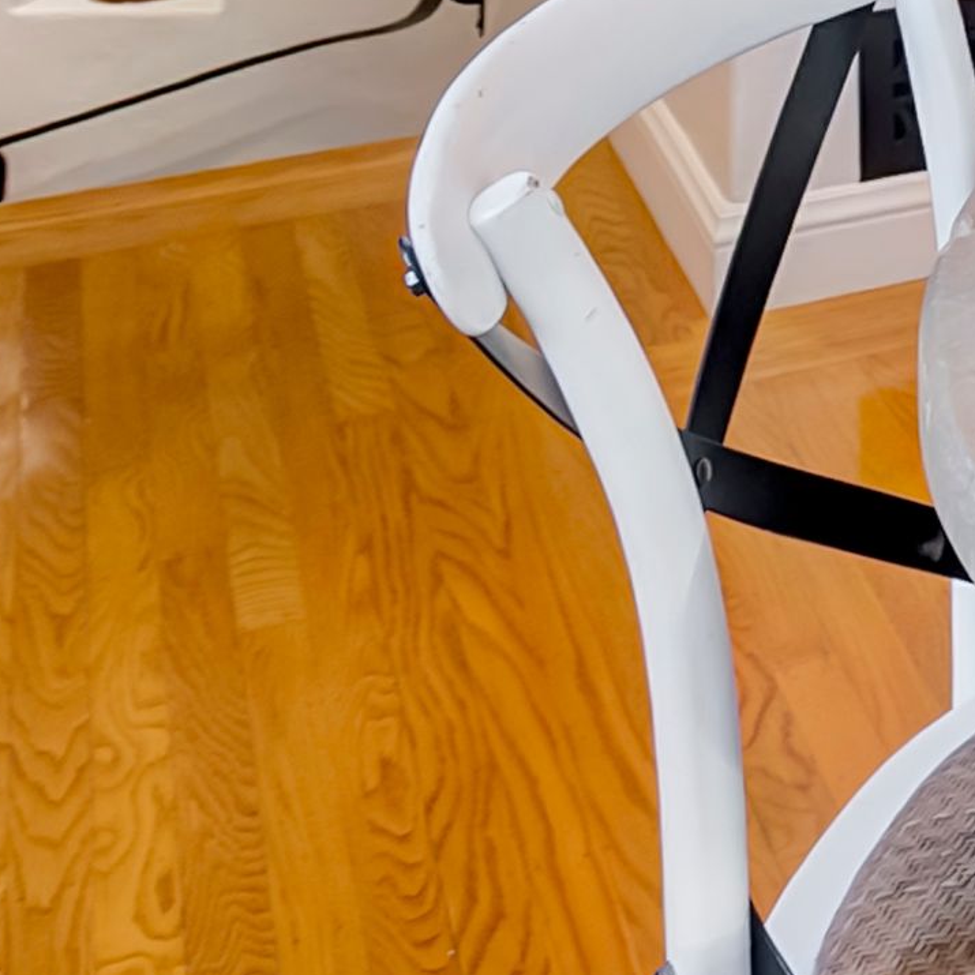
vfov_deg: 17.4
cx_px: 2115
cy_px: -772
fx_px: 2581
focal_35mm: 81
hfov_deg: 15.5
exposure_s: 1/40
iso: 800
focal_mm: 16
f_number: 8
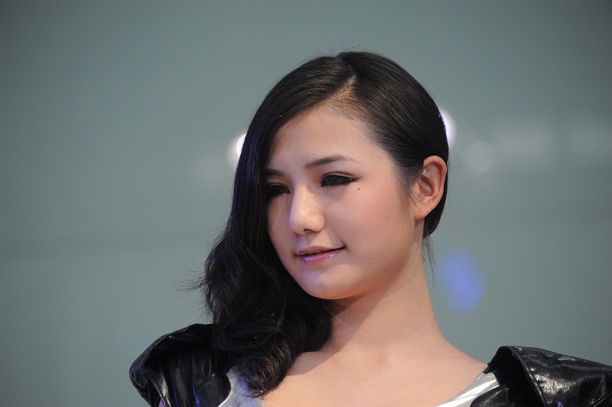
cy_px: 204
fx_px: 5096
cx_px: 306
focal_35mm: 300
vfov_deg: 4.6
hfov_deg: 6.9
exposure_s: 1/320
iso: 400
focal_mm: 300
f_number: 5.6
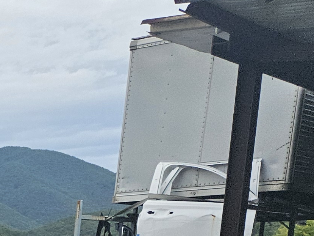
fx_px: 1007
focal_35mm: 111
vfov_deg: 11.3
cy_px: 546
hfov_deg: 14.6
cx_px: -316
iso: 64
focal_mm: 5.4
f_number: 1.8
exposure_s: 1/2000
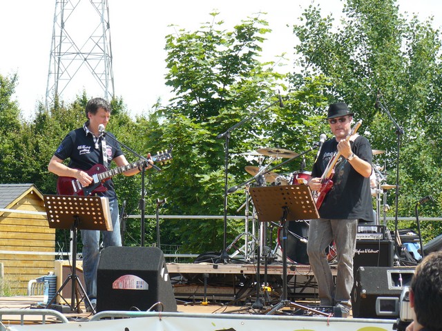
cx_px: 221
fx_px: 1839
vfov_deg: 10.3
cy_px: 166
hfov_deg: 13.7
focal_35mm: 144
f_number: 4.5
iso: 100
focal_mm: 24.1
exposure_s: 1/250
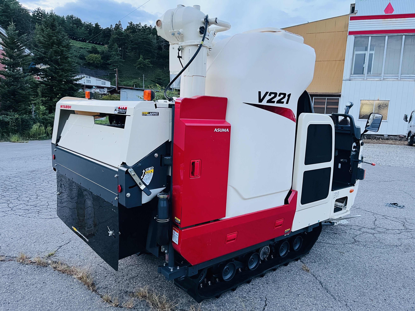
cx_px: 208
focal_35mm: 26
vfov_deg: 53.1
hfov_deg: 67.3
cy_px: 156
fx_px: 312
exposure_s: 1/60
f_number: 1.6
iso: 250
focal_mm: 5.1
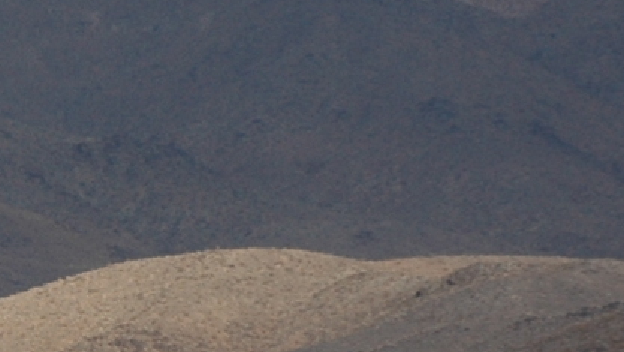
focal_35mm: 927
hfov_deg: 2.3
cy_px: 410
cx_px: -838
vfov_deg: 1.3
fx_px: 15345
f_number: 8
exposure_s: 1/160
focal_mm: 110
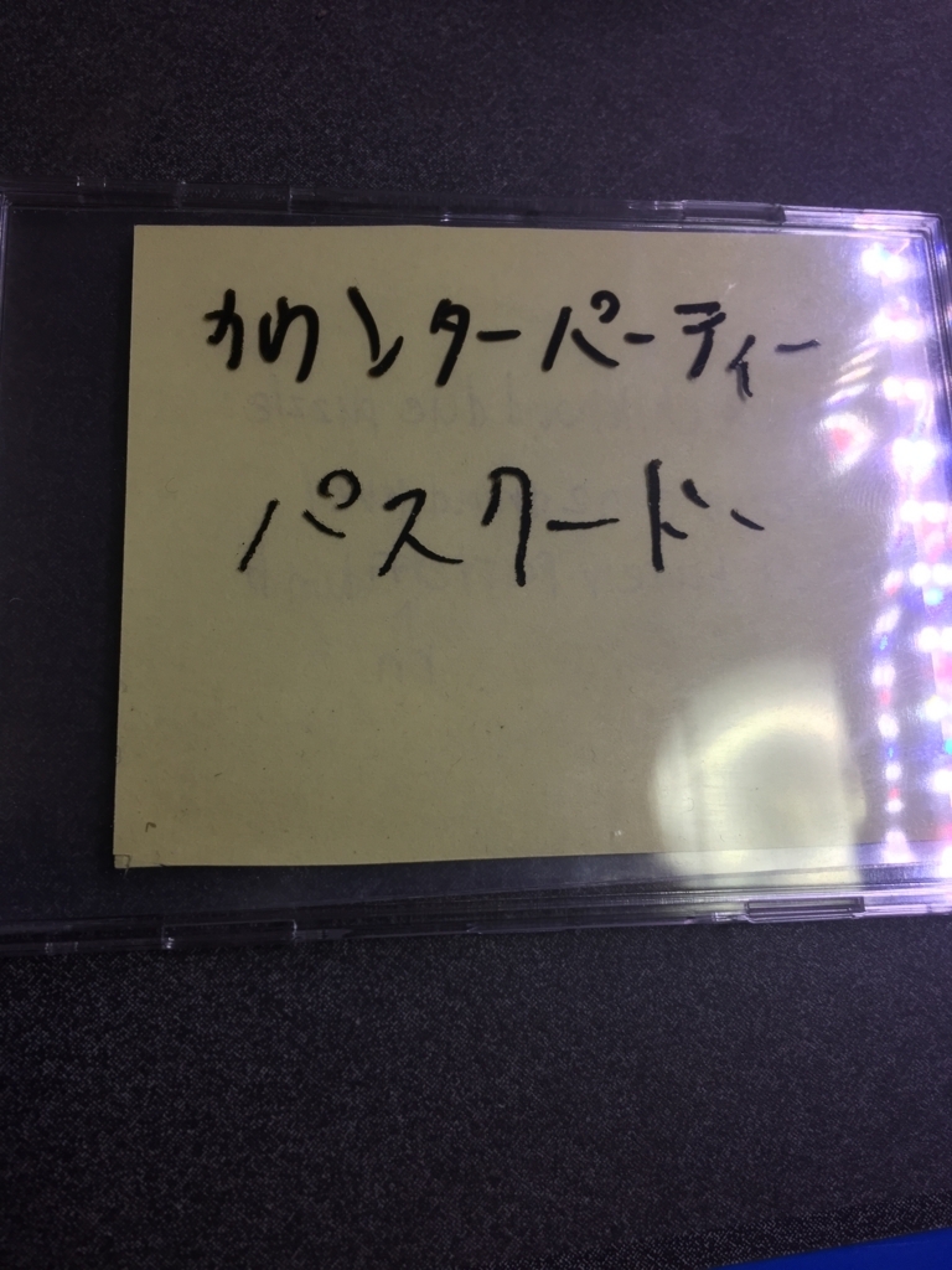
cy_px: 635
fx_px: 1063
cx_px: 476
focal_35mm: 29
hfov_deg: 48.2
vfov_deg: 61.7
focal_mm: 4.15
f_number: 2.2
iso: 32
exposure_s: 1/60
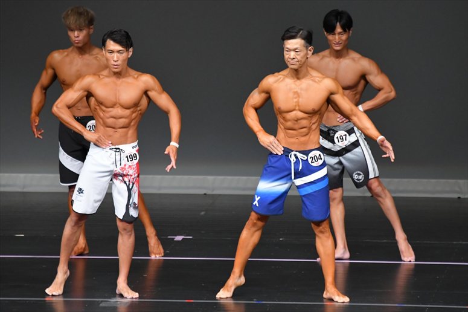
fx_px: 4873
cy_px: 156
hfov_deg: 5.5
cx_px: 234
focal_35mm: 375
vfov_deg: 3.7
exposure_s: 1/400
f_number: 5.6
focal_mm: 250
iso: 4000
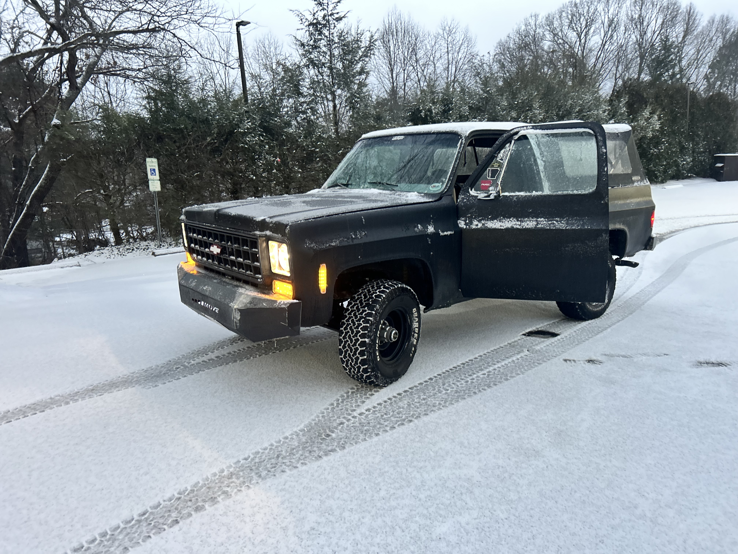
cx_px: 369
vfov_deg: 53.1
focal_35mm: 26
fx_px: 554
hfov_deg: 67.3
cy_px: 277
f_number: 1.5
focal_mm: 5.7
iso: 160
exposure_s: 1/60
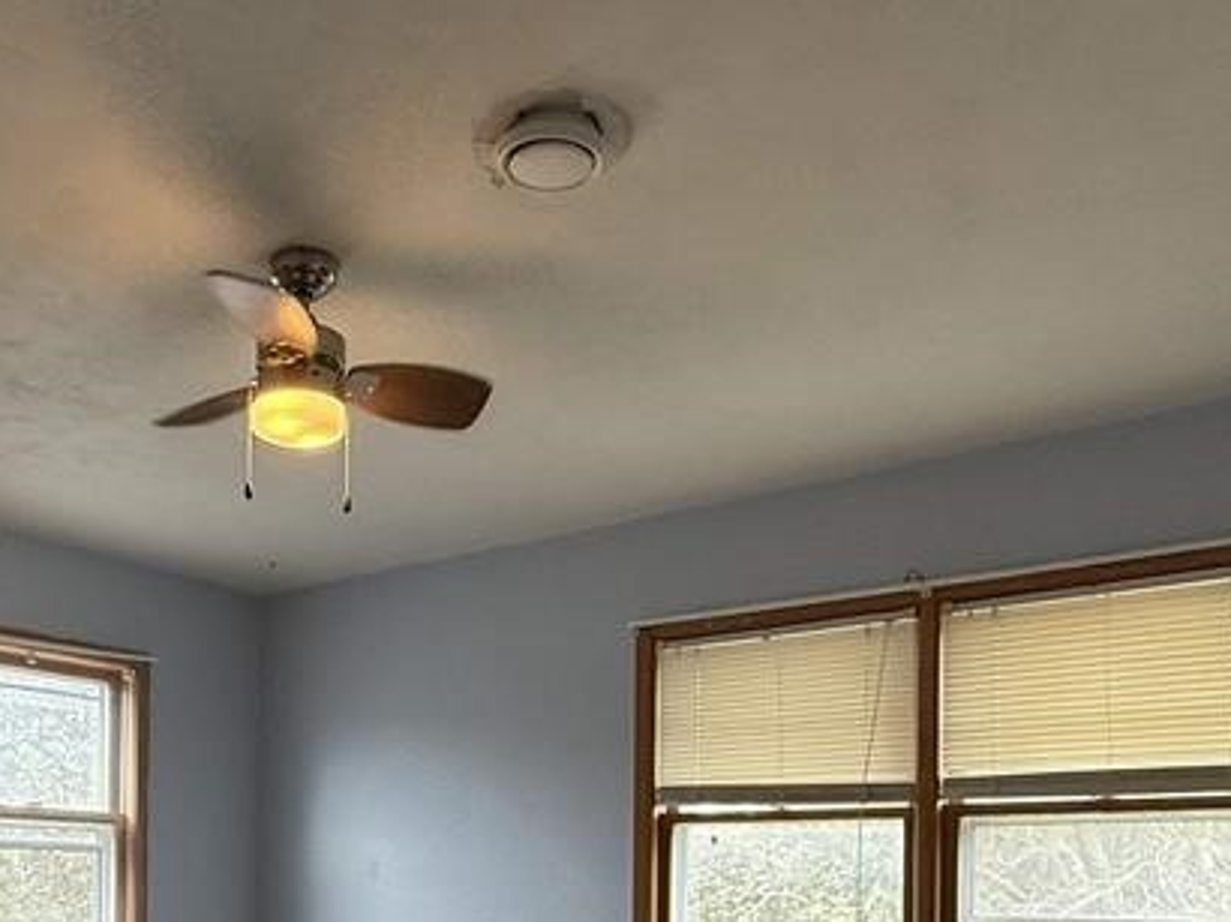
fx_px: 1244
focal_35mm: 35
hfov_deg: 51.3
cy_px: 886
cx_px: 375
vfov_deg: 37.1
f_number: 2.2
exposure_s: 1/120
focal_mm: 2.22
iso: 200
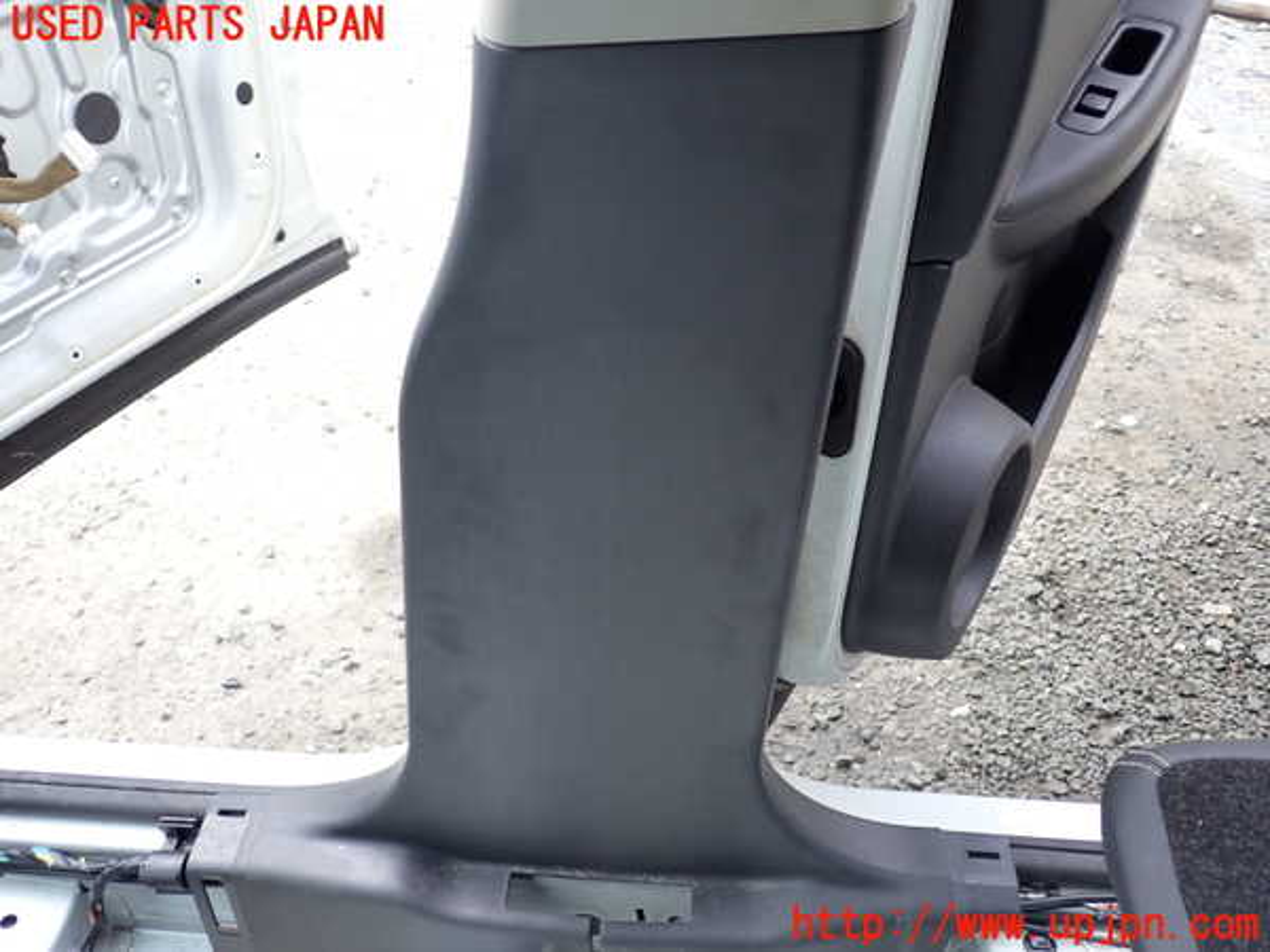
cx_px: 635
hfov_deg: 60.0
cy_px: 476
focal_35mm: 30
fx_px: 1101
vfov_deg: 46.8
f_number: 6.3
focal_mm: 5.4
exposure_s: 1/30
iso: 100
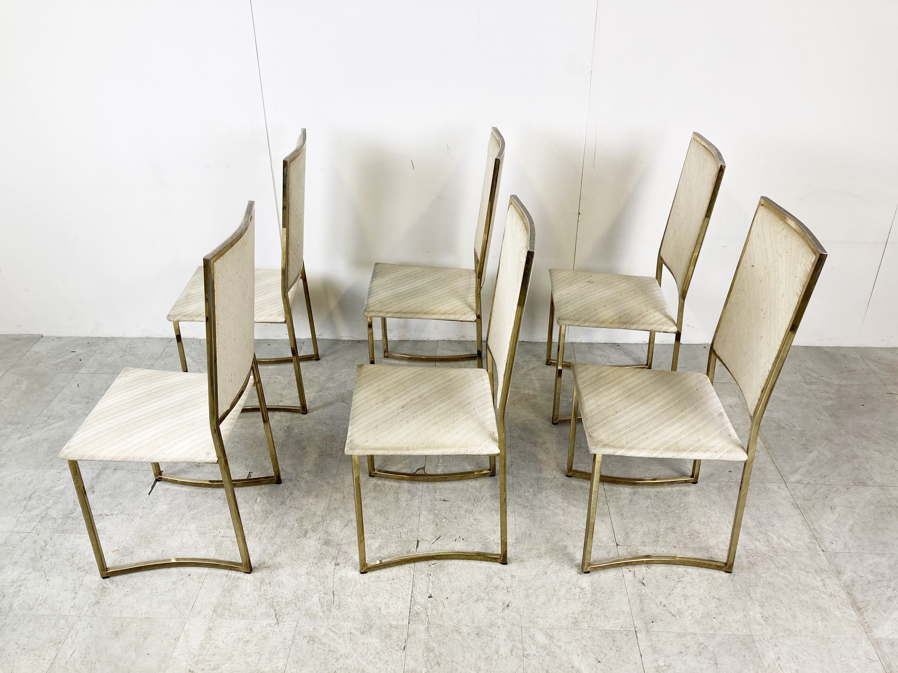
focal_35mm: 28
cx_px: 449
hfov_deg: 63.4
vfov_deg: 49.7
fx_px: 726
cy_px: 336
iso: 50
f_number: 1.8
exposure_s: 1/100
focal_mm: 3.99
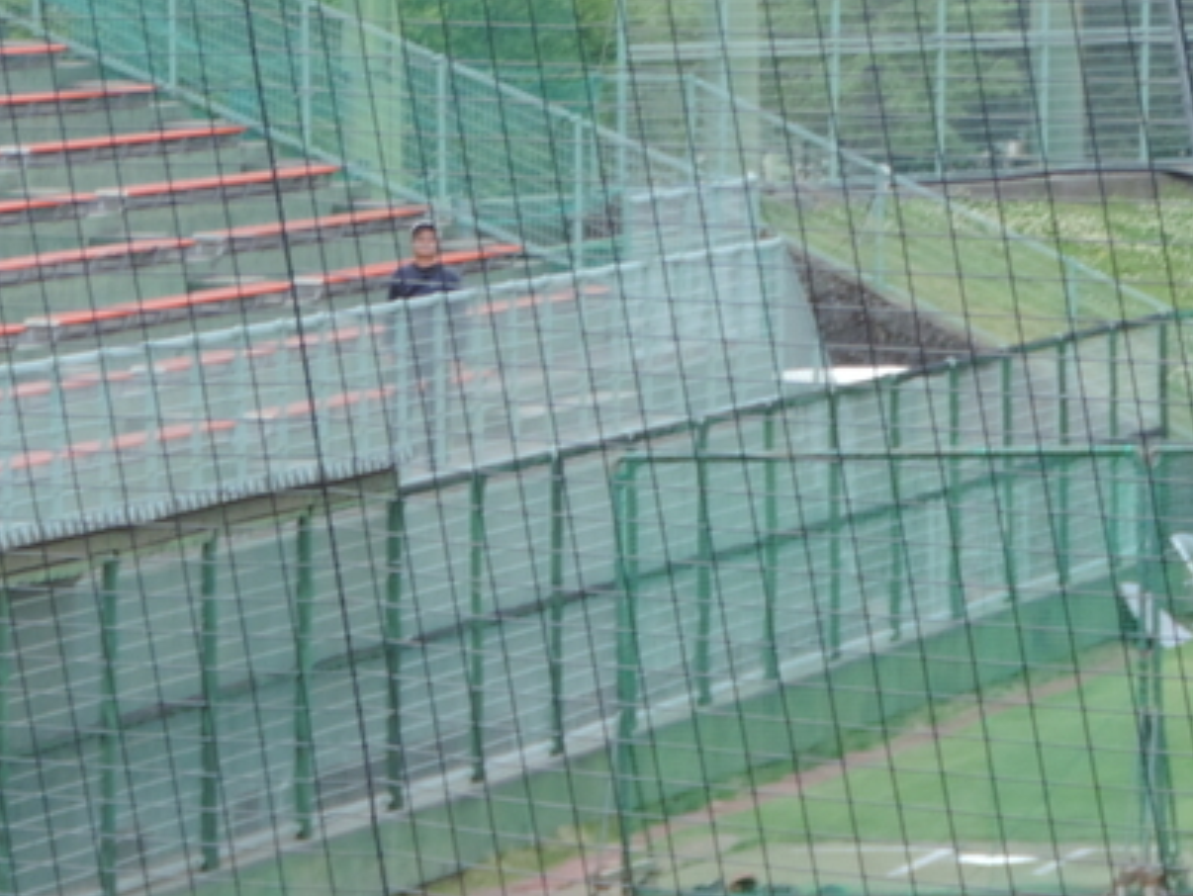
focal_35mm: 338
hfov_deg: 5.9
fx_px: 11656
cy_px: 854
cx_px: 1059
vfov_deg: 4.4
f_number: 4.5
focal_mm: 30.3
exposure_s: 1/125
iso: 280
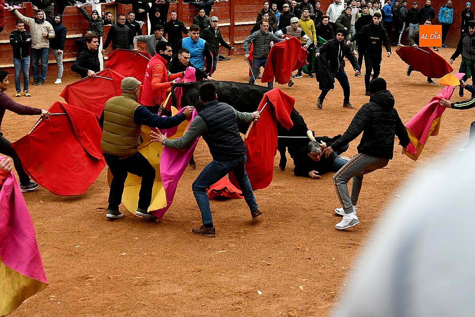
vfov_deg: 21.6
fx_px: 831
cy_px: 158
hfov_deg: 31.9
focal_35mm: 63
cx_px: 238
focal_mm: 42
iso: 1600
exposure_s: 1/800
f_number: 8
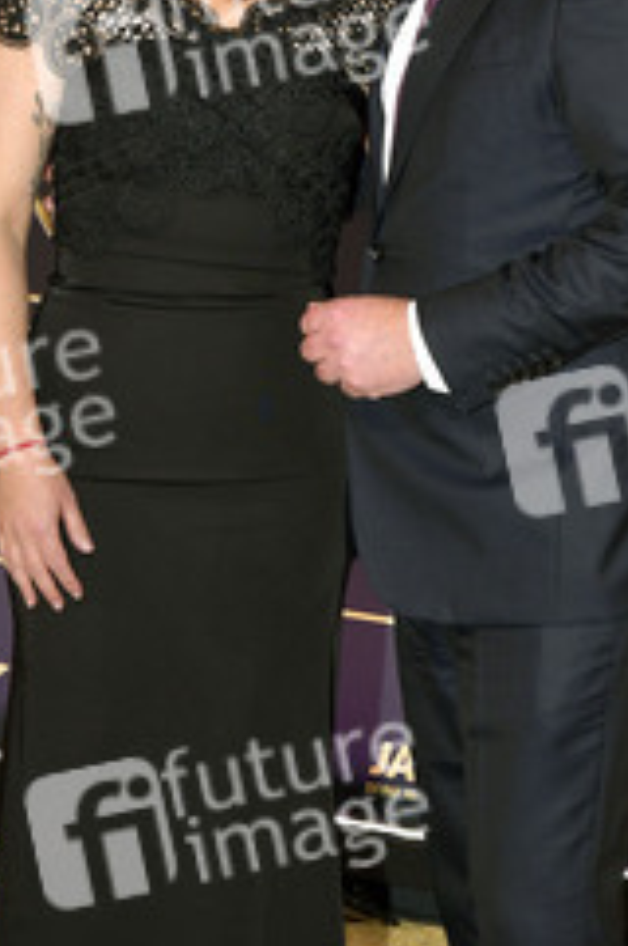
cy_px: 228
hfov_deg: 16.4
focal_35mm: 83
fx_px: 2178
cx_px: 341
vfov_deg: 24.2
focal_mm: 50
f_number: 6.3
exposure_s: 1/250
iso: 1250
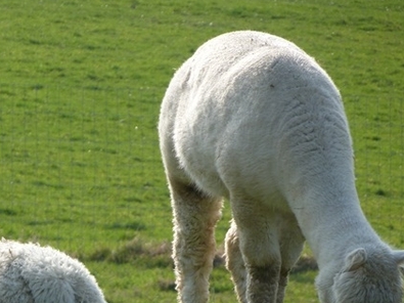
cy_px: 222
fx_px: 8272
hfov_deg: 2.8
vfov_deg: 2.1
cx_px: 130
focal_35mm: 709
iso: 80
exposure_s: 1/250
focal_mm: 84.1
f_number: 5
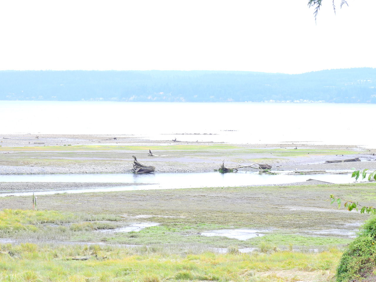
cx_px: 188
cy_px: 141
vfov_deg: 9.9
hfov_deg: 13.2
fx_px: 1629
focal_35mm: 150
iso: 100
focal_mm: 26.8
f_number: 8
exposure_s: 1/50
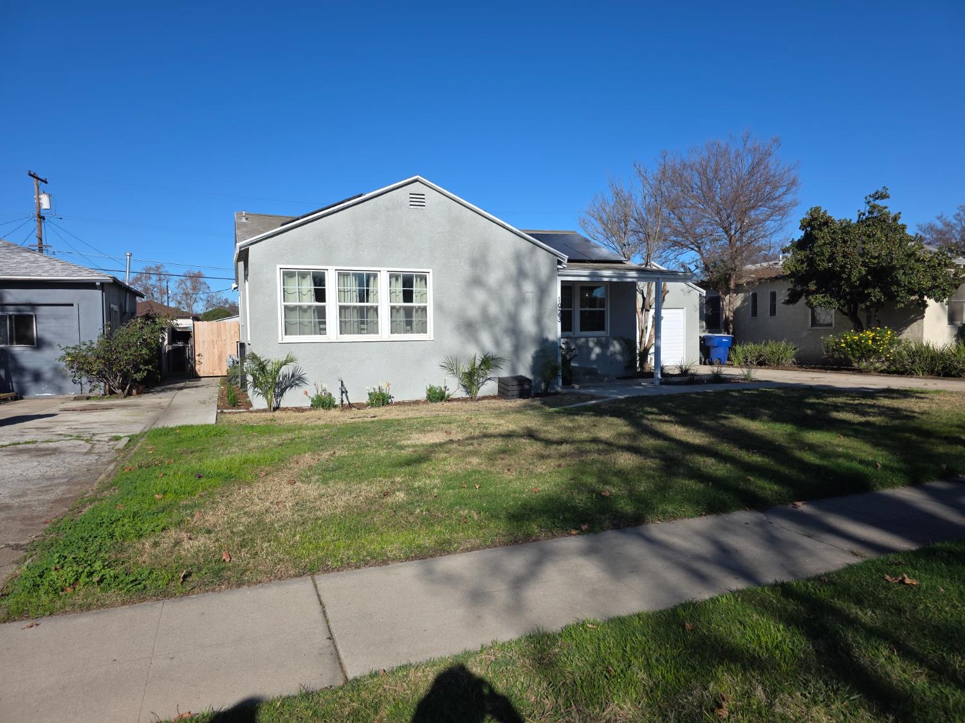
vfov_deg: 58.9
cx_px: 482
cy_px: 362
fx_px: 641
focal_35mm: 23
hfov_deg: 73.9
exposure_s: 1/3891
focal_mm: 6.3
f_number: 1.7
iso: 40
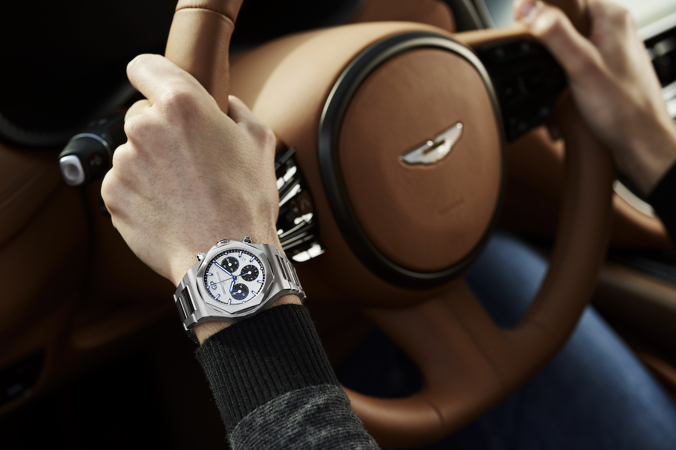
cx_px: 338
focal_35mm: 90
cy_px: 225
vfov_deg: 15.2
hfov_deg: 22.6
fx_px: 1690
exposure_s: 1/250
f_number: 5
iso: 125
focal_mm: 90
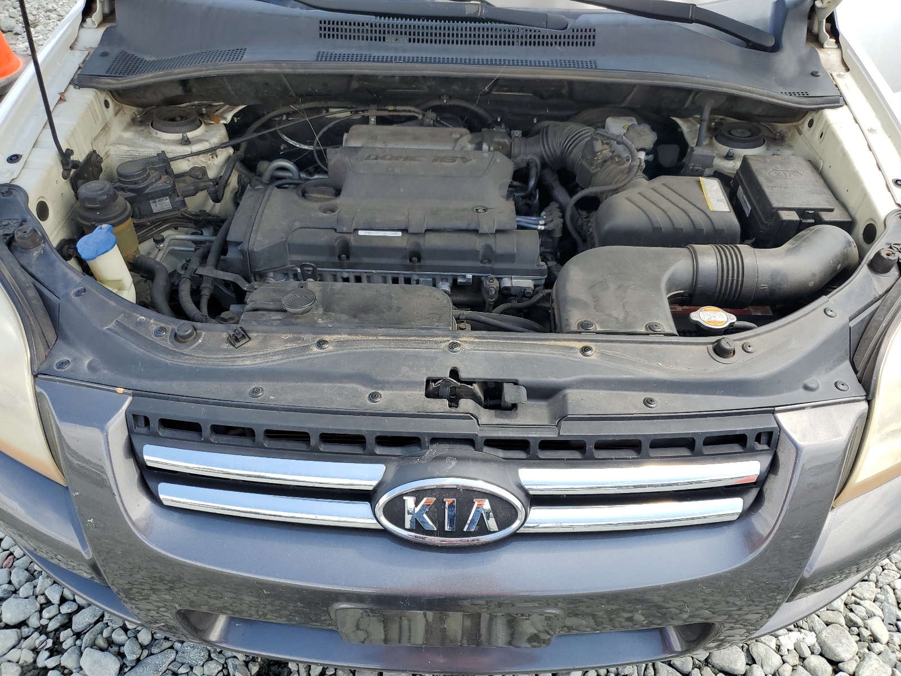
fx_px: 677
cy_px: 338
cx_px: 450
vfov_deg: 53.1
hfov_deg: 67.3
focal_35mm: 26
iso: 50
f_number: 1.5
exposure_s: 1/833
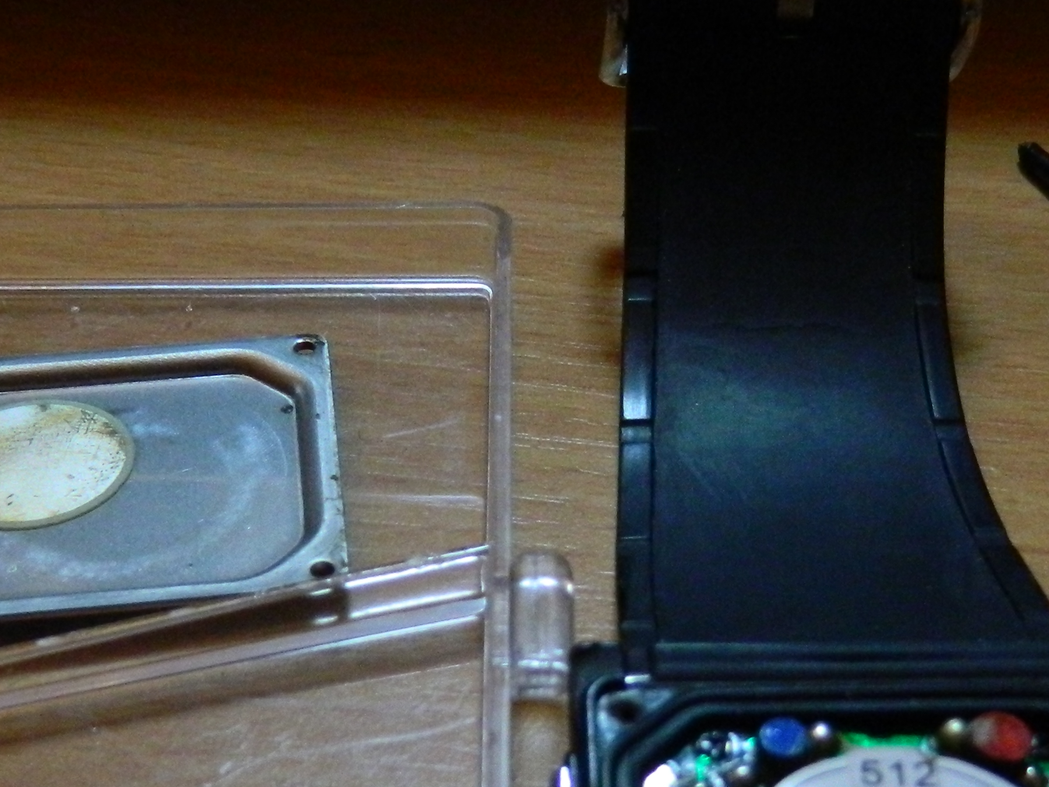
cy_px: 833
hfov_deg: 32.2
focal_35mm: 60
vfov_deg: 23.2
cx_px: 556
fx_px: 1818
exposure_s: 1/160
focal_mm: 4.5
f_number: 3.1
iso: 400
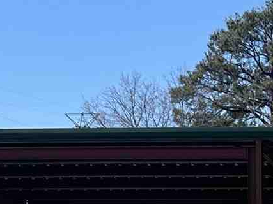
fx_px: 1474
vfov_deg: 7.8
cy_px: 306
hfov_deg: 10.2
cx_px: 427
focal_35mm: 187
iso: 50
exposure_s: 1/3571
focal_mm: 5.7
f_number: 1.5
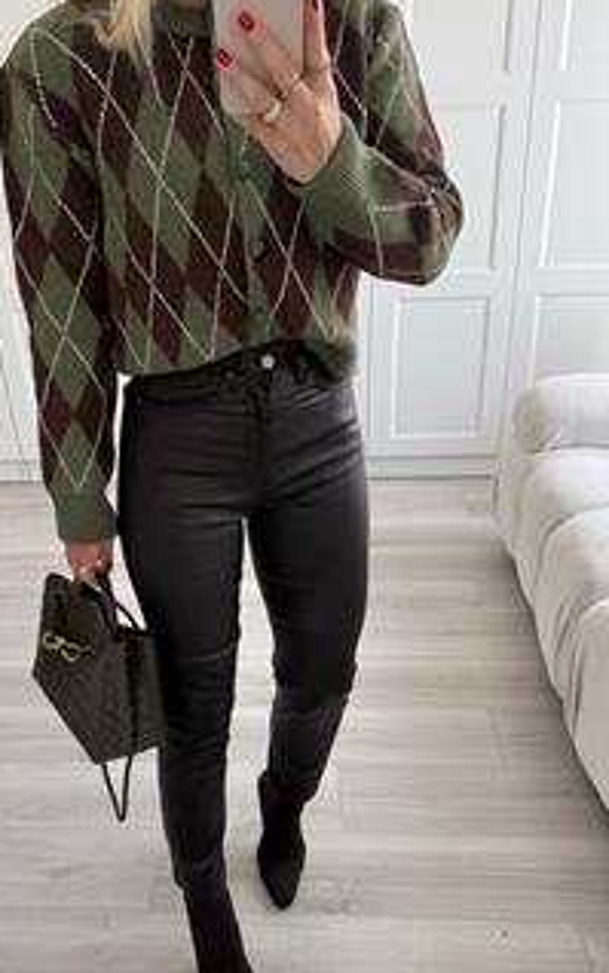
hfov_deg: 39.2
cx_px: 236
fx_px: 849
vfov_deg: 59.5
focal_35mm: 32
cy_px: 535
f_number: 1.78
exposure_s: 1/121
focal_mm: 6.76
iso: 100
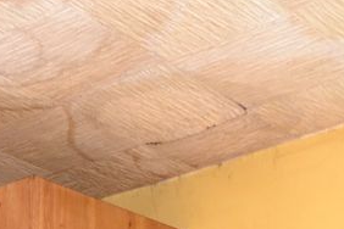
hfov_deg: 18.7
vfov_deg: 9.4
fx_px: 1041
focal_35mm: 109
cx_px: 121
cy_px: 727
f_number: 4
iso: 400
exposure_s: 1/60
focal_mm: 10
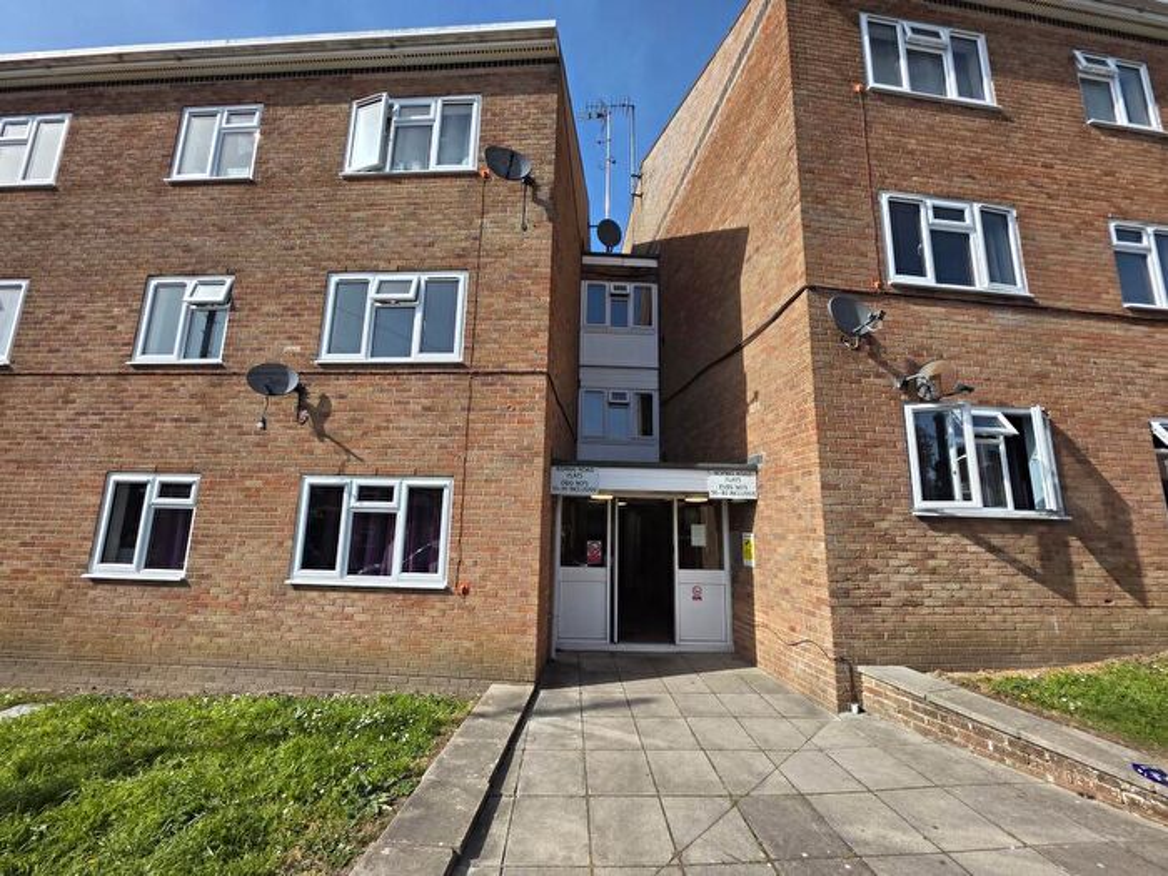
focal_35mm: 13
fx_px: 439
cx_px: 584
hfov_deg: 106.2
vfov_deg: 89.9
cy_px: 438
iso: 40
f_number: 1.9
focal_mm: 2.2
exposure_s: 1/1667
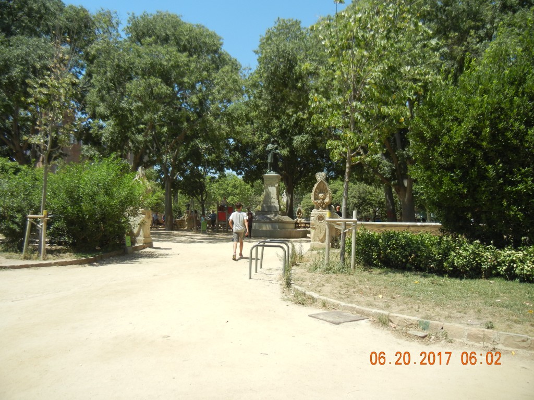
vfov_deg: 46.8
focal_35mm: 30
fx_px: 463
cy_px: 200
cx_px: 267
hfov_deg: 60.0
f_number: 7
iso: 160
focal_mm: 5.4
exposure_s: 1/286
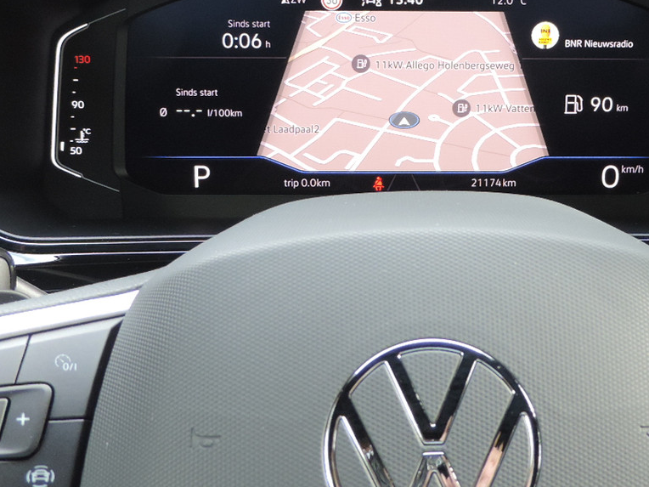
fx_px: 1237
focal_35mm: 66
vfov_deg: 22.0
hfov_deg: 29.2
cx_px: 420
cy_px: 103
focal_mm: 6.2
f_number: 3.3
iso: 360
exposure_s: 1/50
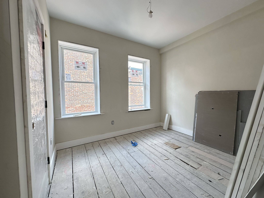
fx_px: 107
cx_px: 132
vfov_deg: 85.7
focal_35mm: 14
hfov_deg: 102.1
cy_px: 99
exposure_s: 1/120
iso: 100
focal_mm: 2.22
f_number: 2.2
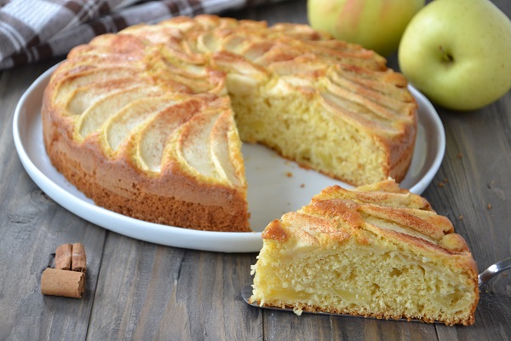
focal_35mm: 87
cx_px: 256
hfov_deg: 23.4
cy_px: 170
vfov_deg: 15.7
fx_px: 1235
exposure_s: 1/320
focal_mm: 58
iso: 800
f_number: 5.6
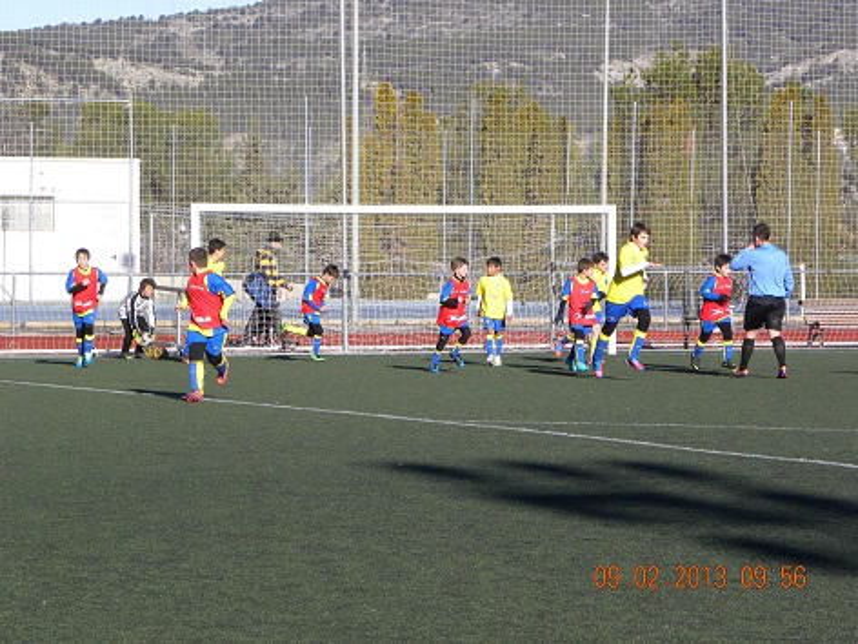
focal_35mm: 162
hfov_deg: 12.2
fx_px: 4015
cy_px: 322
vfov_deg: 9.2
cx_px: 429
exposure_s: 1/296
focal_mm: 28.8
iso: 64
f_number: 5.6
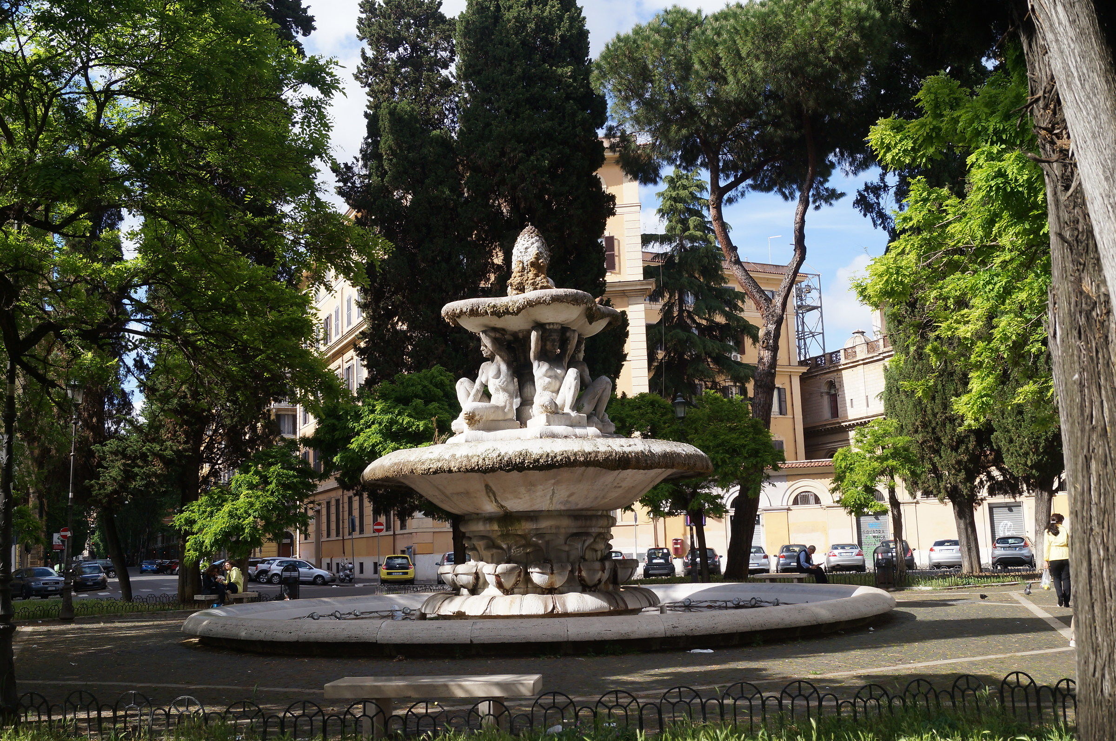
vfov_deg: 39.9
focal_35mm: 33
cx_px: 558
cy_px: 370
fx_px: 1022
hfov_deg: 57.3
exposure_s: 1/200
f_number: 10
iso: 200
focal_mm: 22
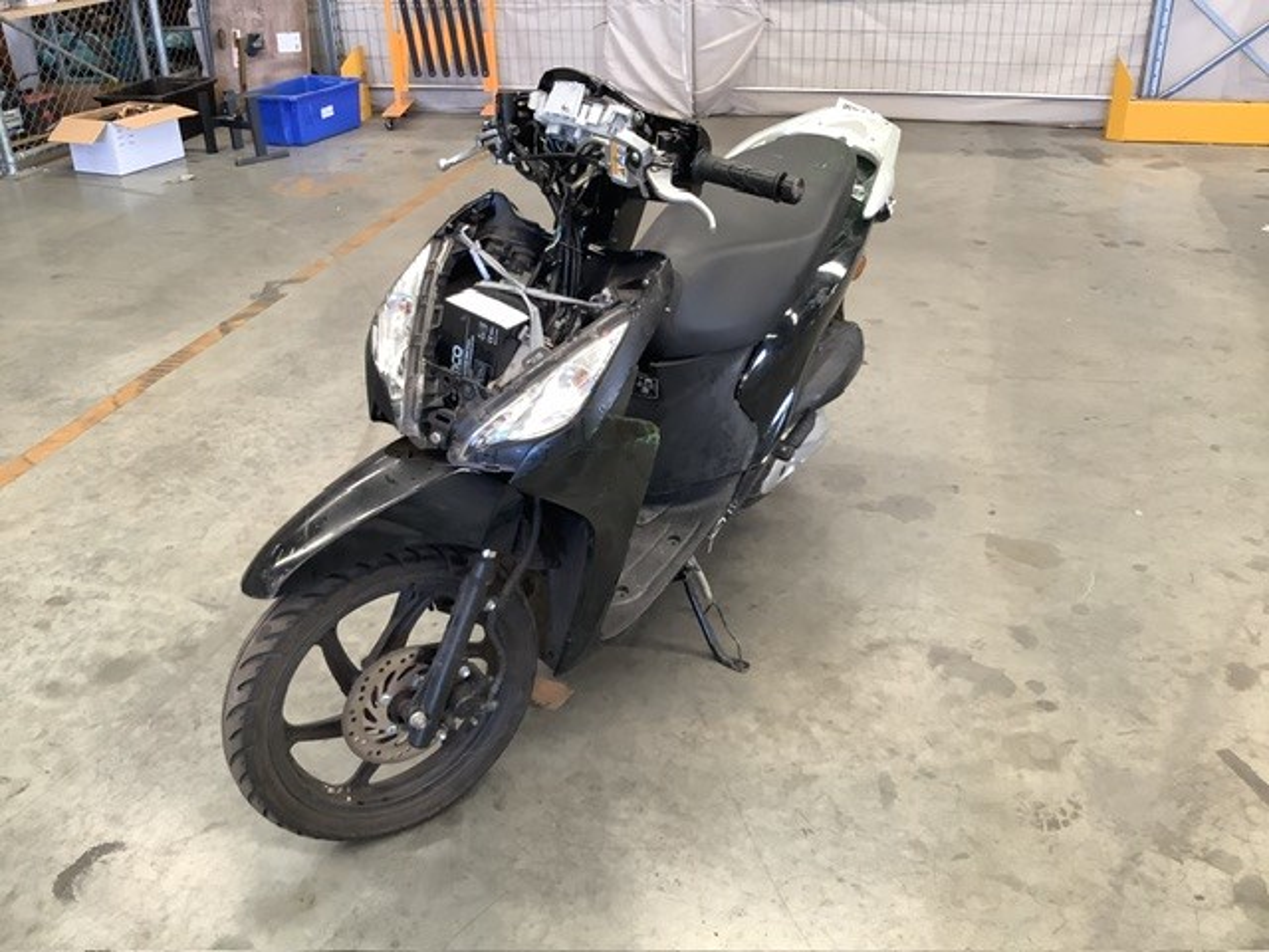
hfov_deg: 58.4
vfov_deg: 45.4
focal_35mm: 31
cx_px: 634
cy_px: 476
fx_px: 1136
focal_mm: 3.3
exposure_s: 1/60
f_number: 2.4
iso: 125
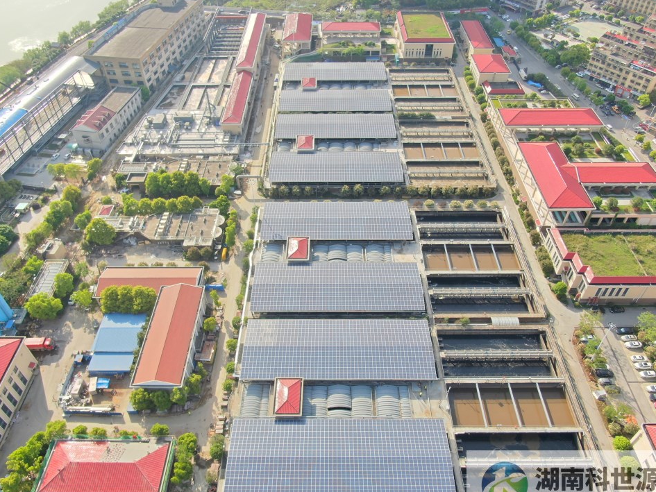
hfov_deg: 67.3
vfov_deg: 53.0
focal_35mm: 26
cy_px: 261
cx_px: 327
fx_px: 493
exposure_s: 1/320
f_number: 2.8
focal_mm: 4.39
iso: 100
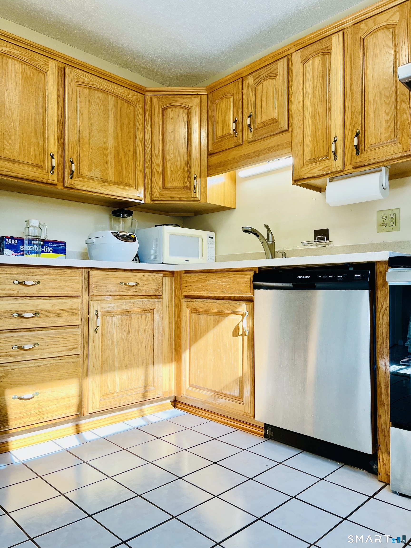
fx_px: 412
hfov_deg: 53.1
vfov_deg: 67.3
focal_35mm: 26
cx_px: 206
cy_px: 274
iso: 50
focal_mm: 5.1
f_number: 1.6
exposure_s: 1/120
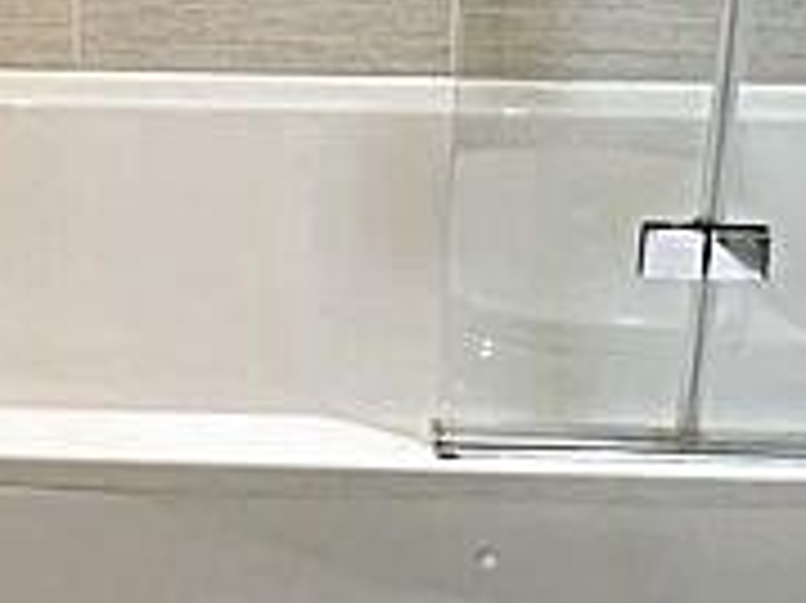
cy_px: -252
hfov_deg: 24.1
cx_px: 176
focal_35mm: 80
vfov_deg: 17.0
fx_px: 1861
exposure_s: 1/100
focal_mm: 2.2
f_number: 2.2
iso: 250
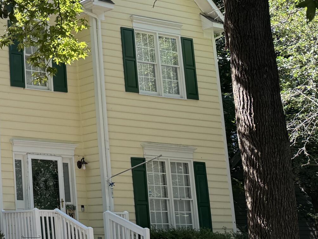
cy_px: 93
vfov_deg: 20.4
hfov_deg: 22.6
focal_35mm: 72
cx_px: -144
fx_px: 661
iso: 100
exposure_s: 1/708
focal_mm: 6.76
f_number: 1.78
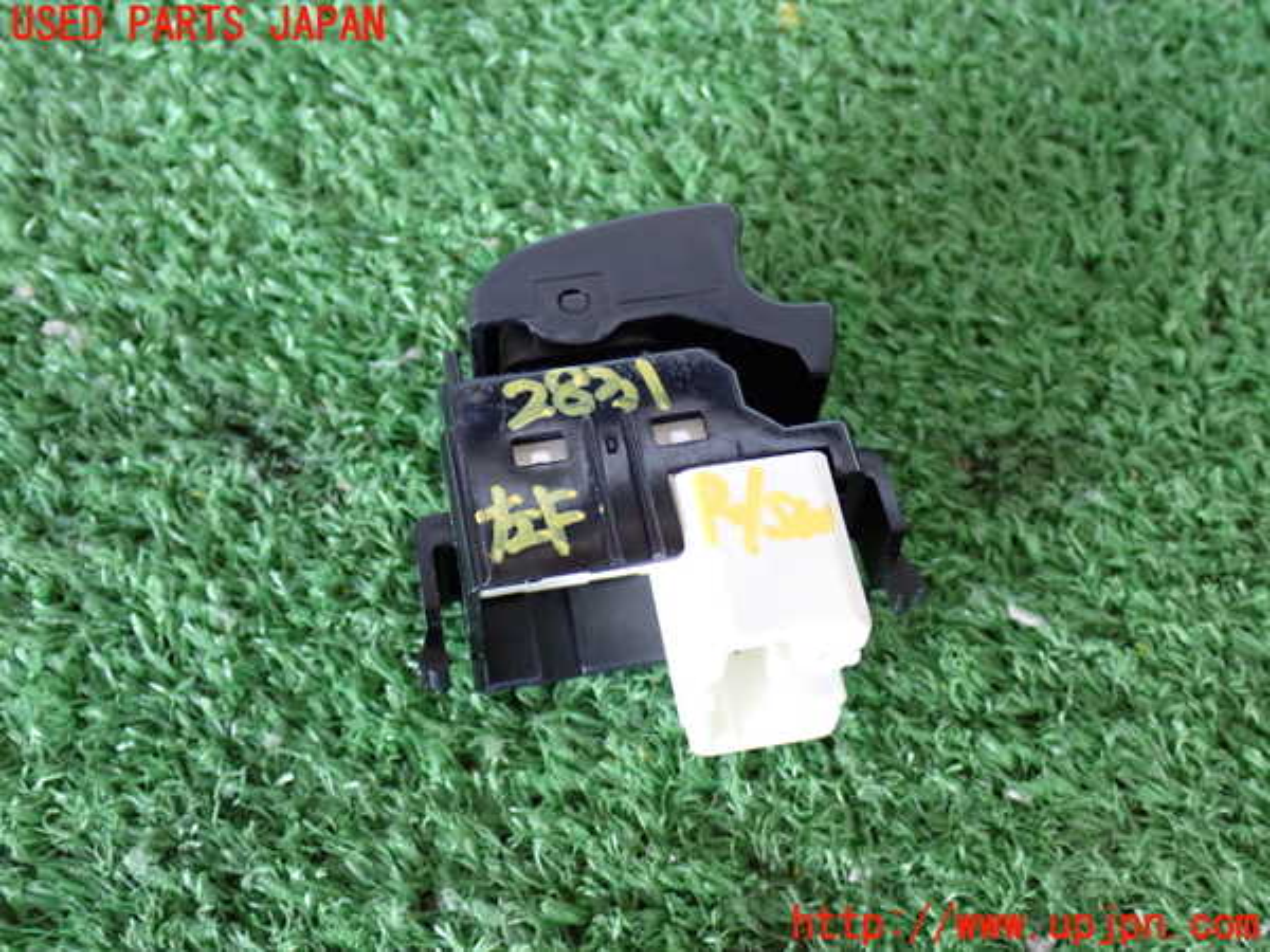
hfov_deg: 38.2
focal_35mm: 50
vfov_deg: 29.1
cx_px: 635
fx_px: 1834
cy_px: 476
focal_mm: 9.01
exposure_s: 1/40
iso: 800
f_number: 3.2
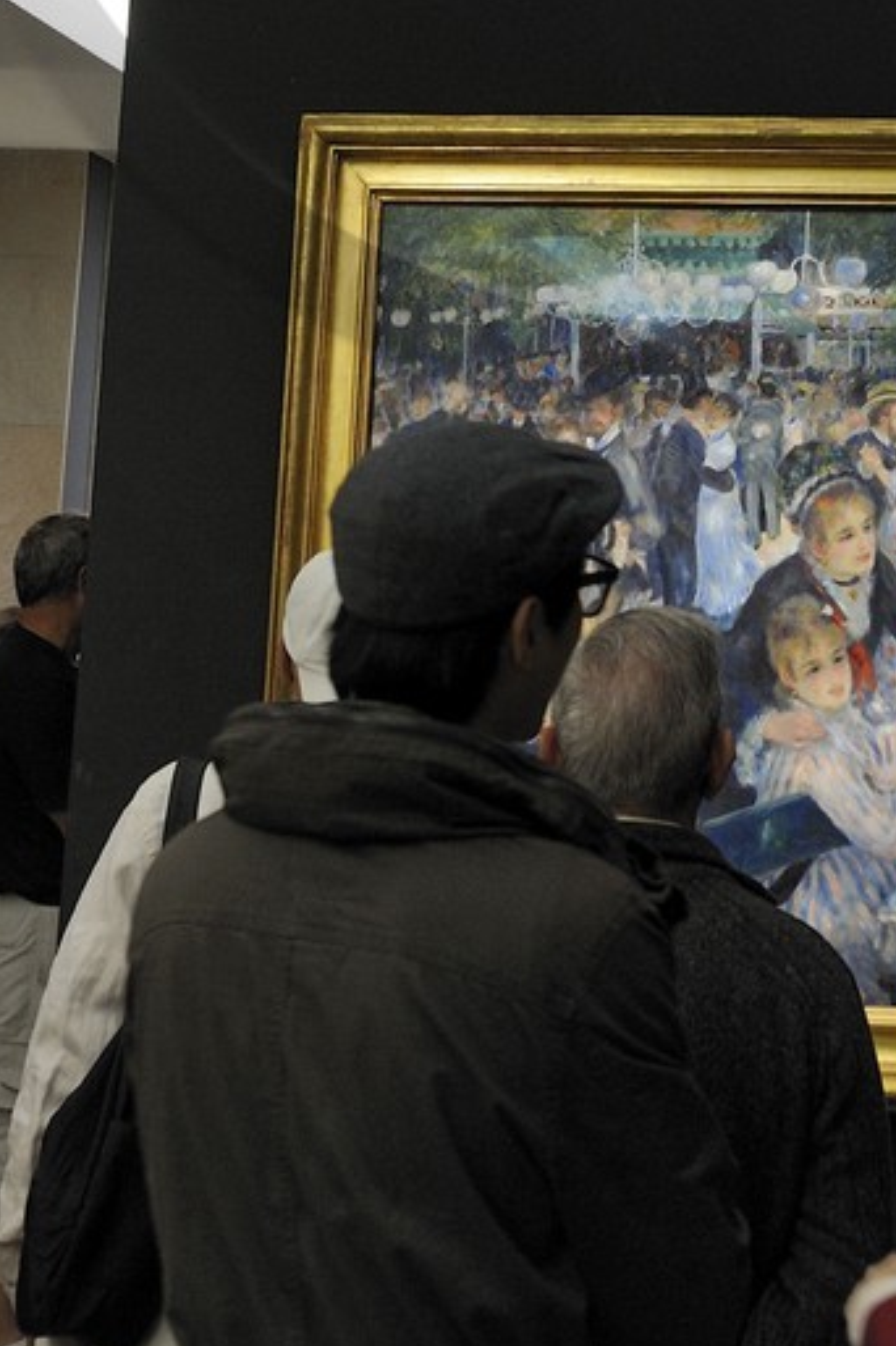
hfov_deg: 16.1
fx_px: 3140
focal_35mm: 84
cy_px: -398
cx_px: 700
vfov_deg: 21.8
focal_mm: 27
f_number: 5
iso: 800
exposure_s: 1/20
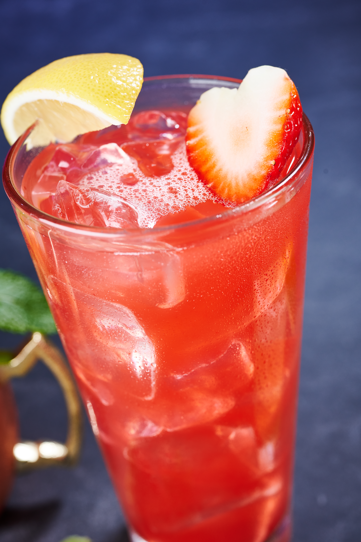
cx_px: 180
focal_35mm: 50
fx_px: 752
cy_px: 271
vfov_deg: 39.6
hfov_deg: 27.0
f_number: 9
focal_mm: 50
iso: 200
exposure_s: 1/160
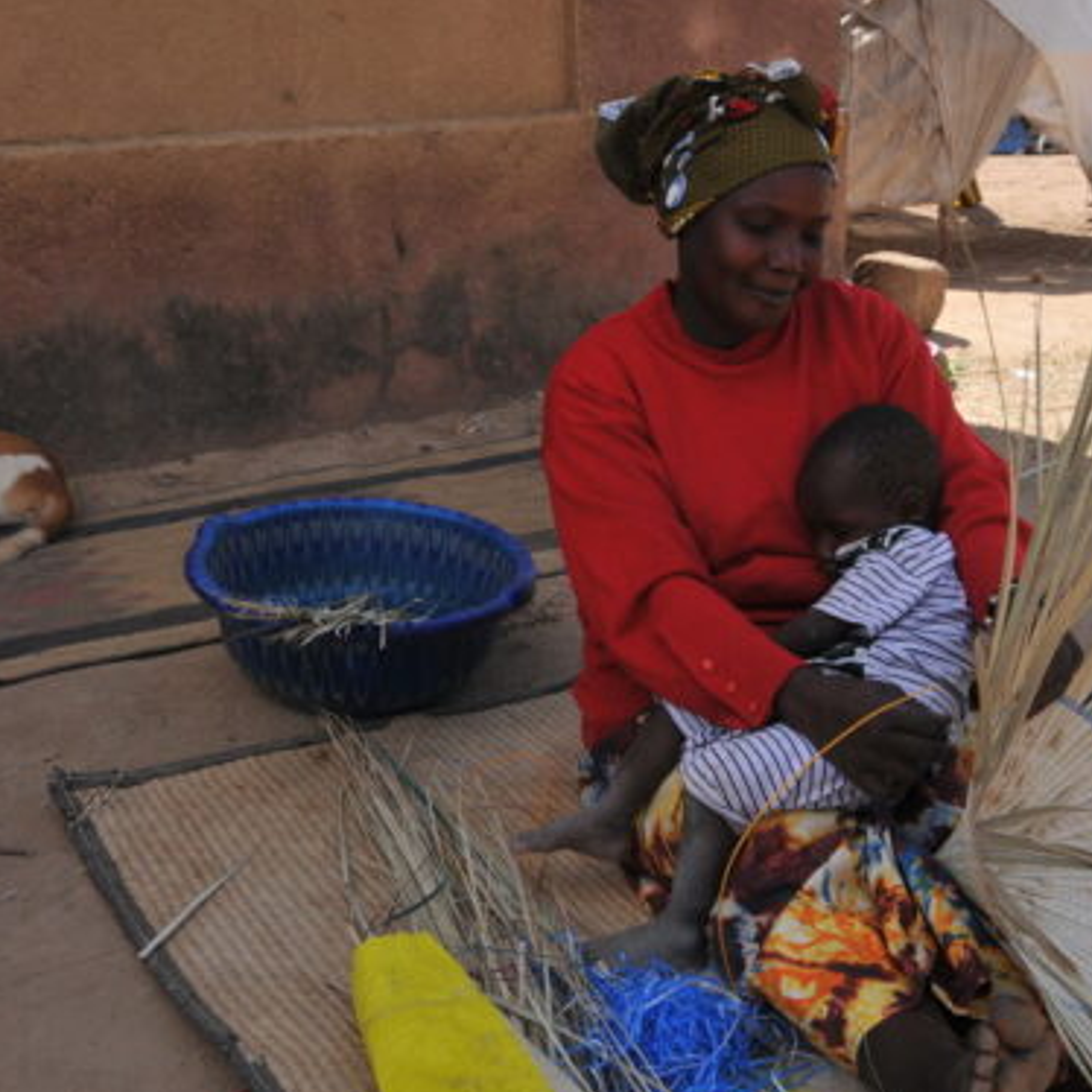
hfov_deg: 37.5
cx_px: 520
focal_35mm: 45
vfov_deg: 37.6
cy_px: 552
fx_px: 1606
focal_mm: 22
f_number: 9
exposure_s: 1/320
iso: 200
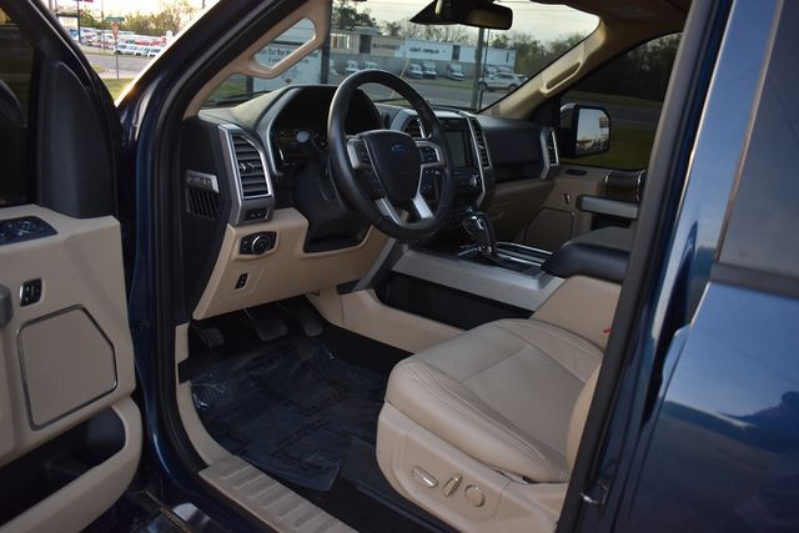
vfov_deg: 48.0
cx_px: 400
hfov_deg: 67.4
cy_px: 266
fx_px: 599
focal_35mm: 27
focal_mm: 18
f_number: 3.5
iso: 560
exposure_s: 1/250
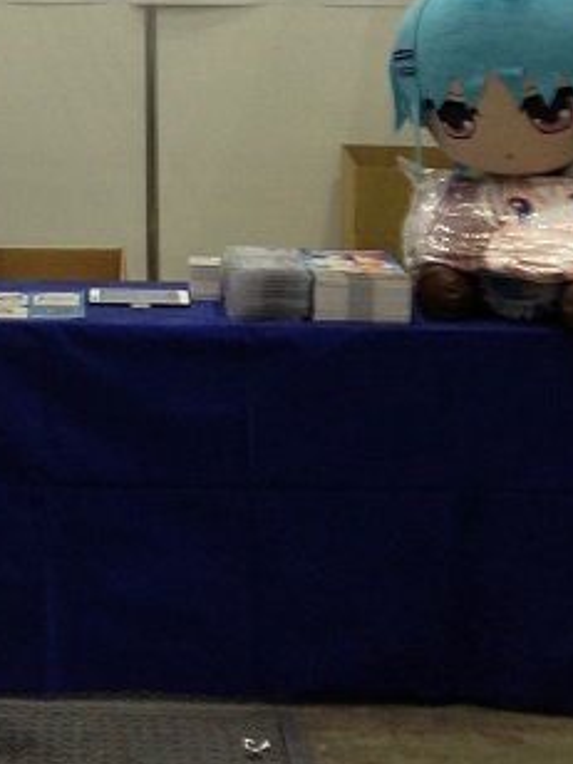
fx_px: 2317
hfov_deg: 13.8
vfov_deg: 17.3
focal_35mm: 105
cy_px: -303
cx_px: -73
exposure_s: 1/20
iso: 80
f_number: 2.4
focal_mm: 4.12
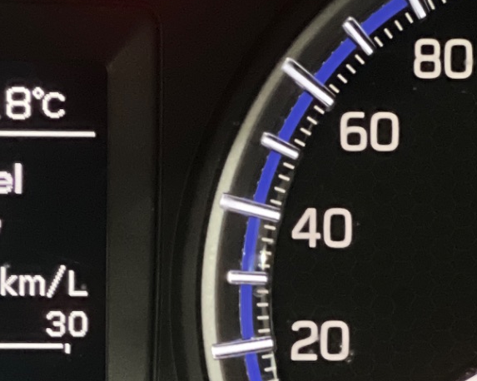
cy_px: 227
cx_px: -107
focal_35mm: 252
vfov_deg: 6.1
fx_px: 3556
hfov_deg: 7.6
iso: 1000
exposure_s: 1/15
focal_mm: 9
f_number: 2.8
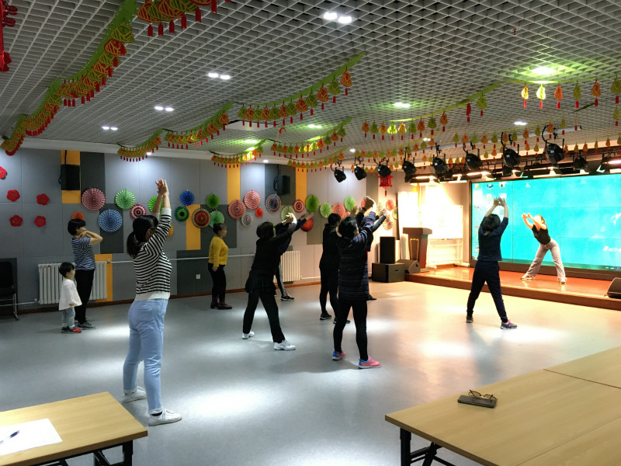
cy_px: 233
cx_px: 310
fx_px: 520
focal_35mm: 29
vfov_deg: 48.2
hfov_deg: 61.7
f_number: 2.2
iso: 160
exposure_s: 1/30
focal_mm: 4.15
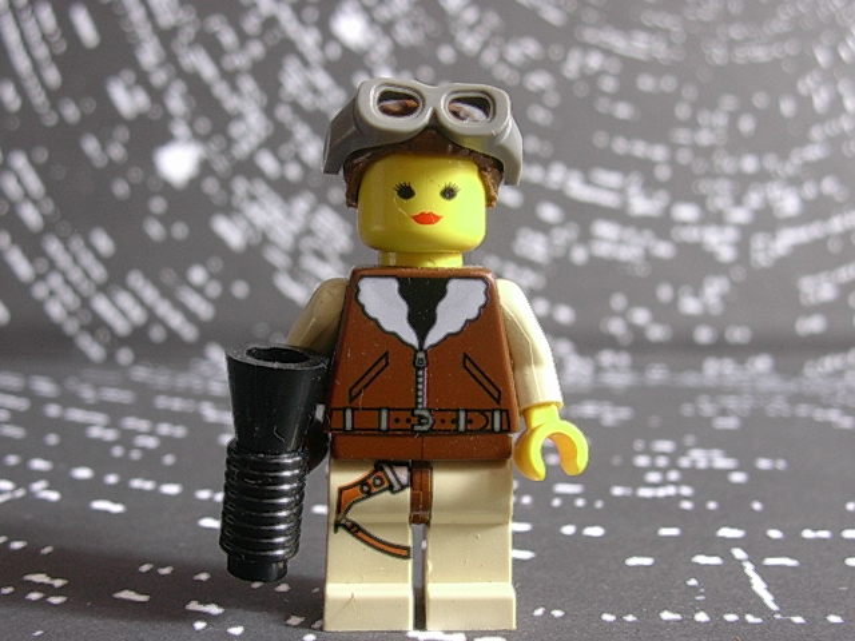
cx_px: 428
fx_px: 1111
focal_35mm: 45
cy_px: 320
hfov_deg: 42.1
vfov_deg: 32.2
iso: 70
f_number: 2.9
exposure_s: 1/9.2
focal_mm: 6.7
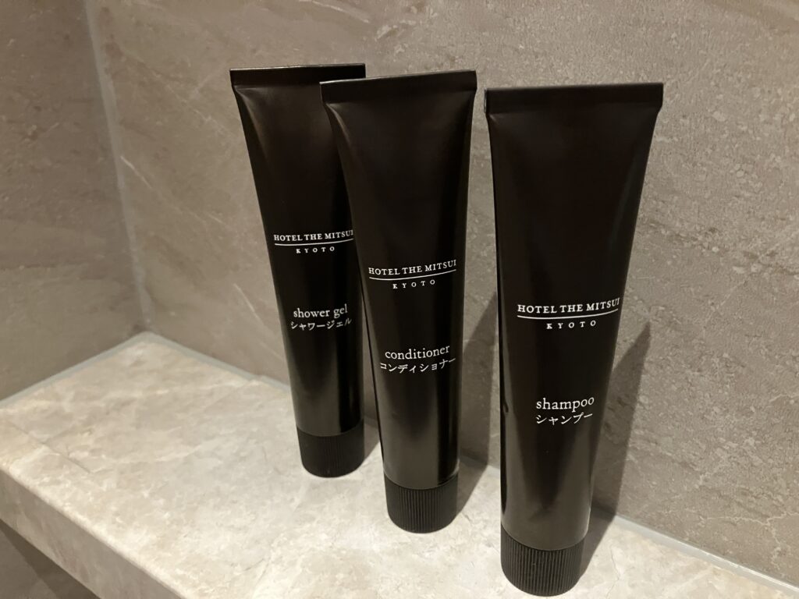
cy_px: 300
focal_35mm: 28
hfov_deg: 63.4
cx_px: 400
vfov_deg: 49.7
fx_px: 646
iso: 640
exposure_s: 1/28
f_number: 1.8
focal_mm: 3.99
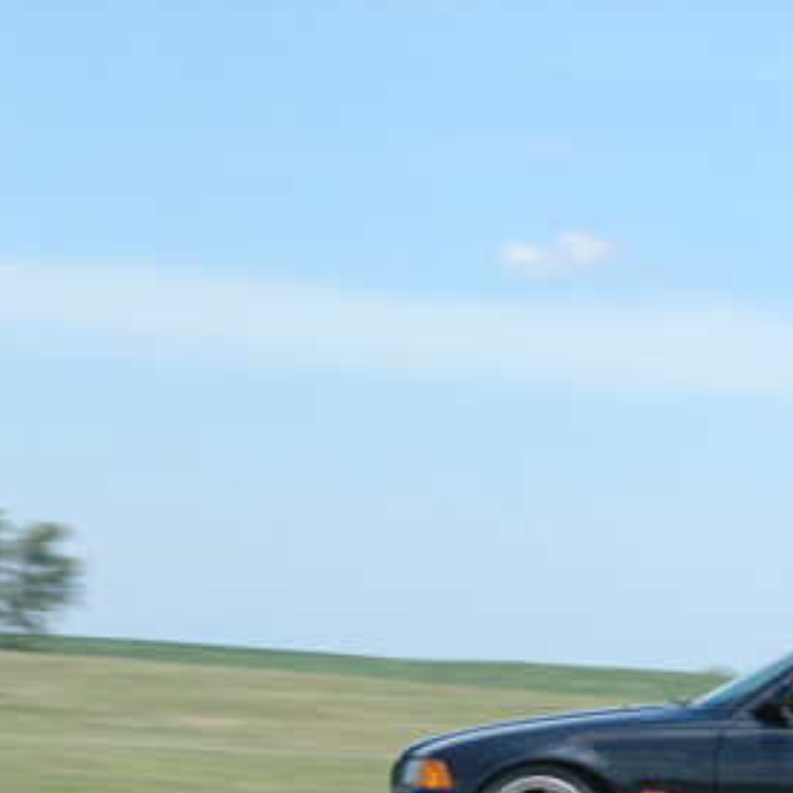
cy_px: 509
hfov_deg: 7.2
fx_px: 6298
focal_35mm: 243
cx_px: 848
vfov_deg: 7.2
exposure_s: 1/200
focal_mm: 82
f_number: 11
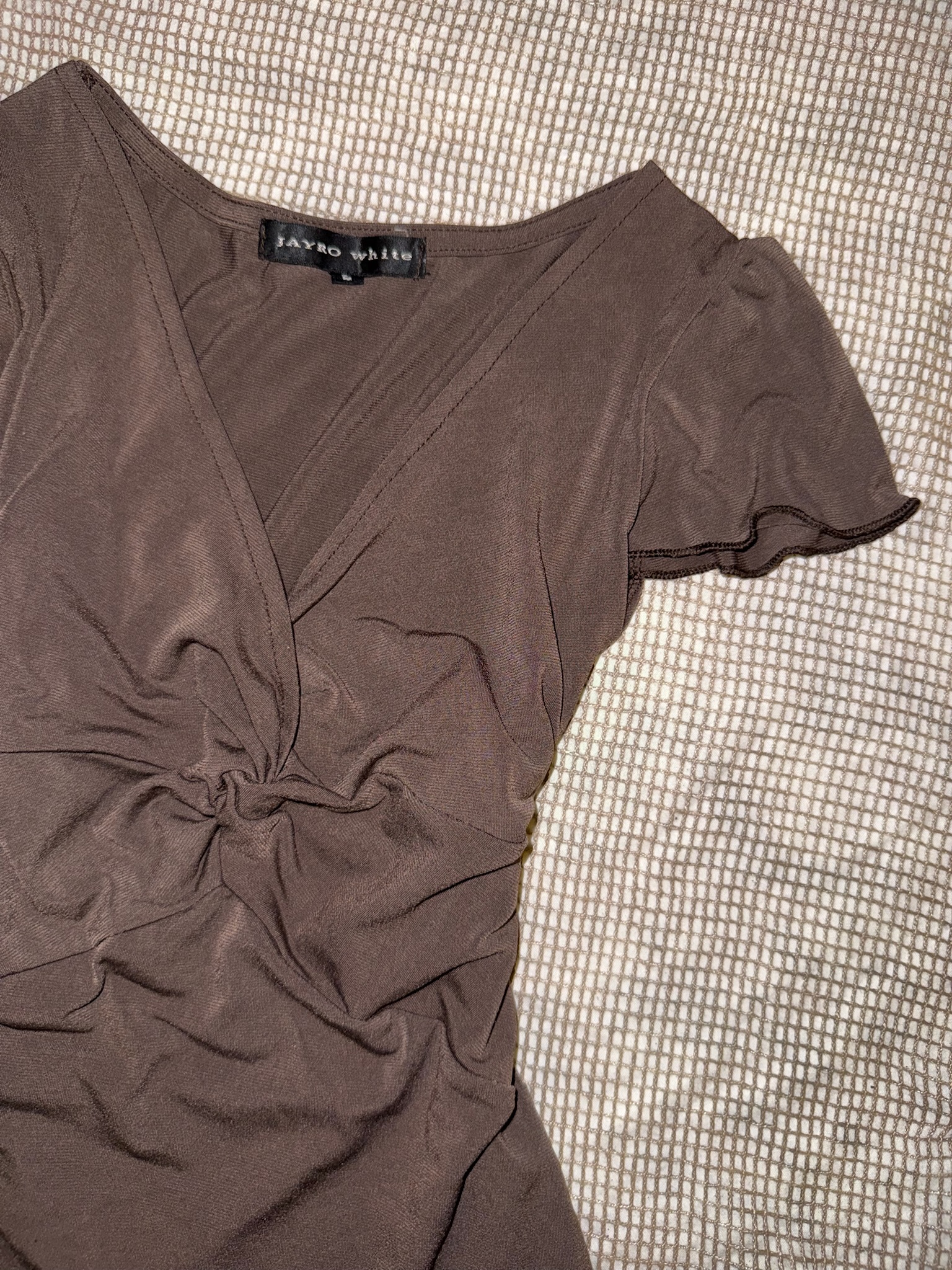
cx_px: 476
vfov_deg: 71.6
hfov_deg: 56.8
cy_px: 635
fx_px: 880
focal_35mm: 24
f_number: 1.78
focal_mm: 6.76
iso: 80
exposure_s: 1/51
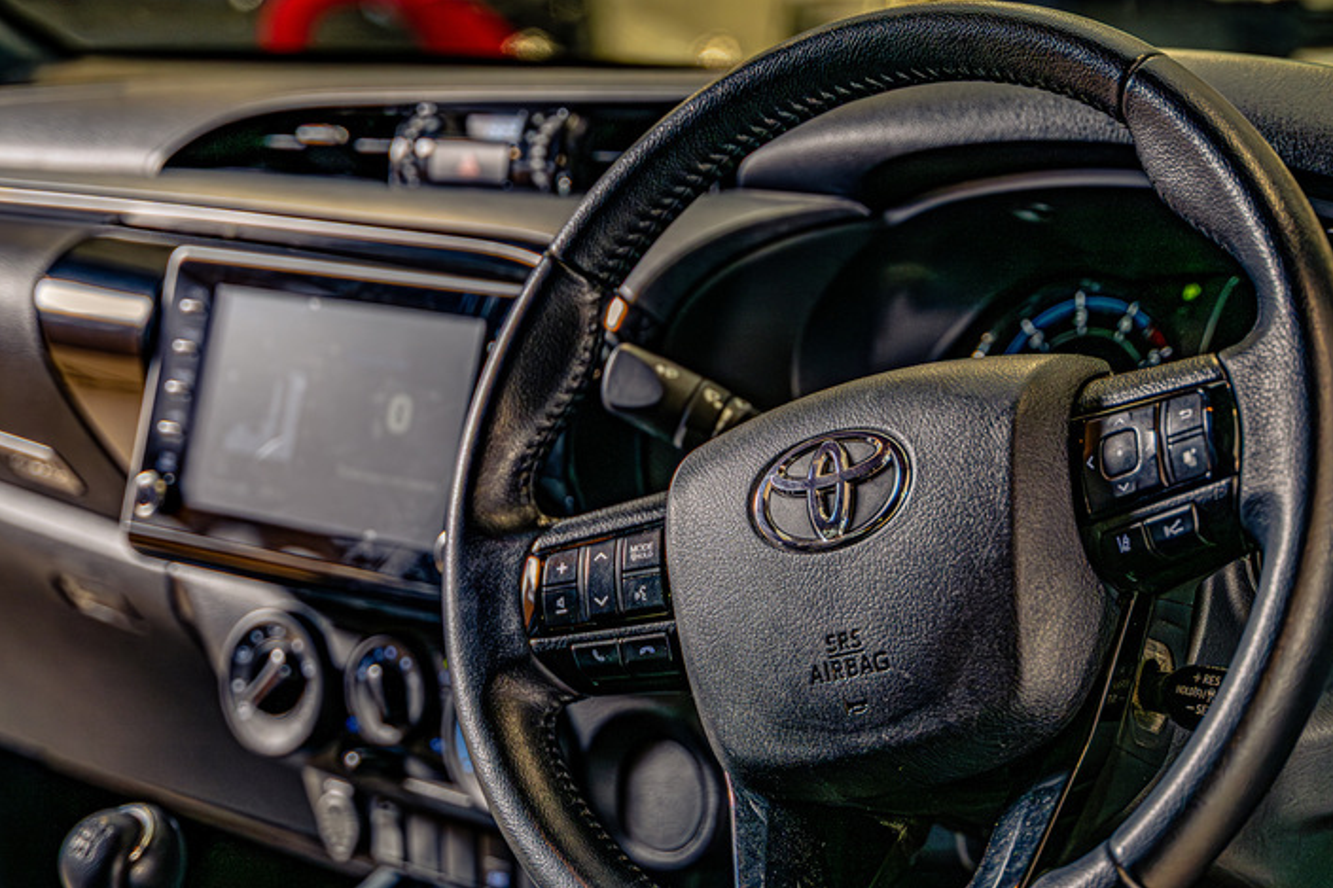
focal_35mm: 77
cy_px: 473
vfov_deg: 17.7
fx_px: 2850
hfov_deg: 26.3
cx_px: 755
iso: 320
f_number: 2.8
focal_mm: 53
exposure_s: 1/125
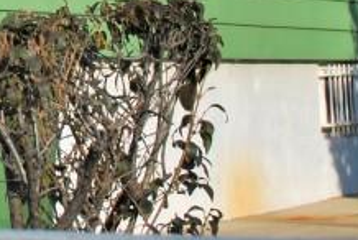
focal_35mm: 205
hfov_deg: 9.5
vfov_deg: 6.4
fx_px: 2041
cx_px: -282
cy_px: -311
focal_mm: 26
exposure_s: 1/320
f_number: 9
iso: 100
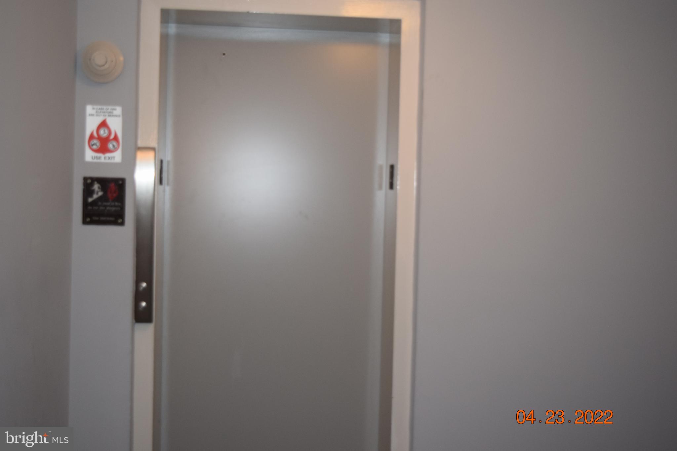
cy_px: 226
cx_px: 338
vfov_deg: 29.9
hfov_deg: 43.6
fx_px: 846
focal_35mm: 45
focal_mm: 30
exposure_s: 1/60
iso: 900
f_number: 4.2
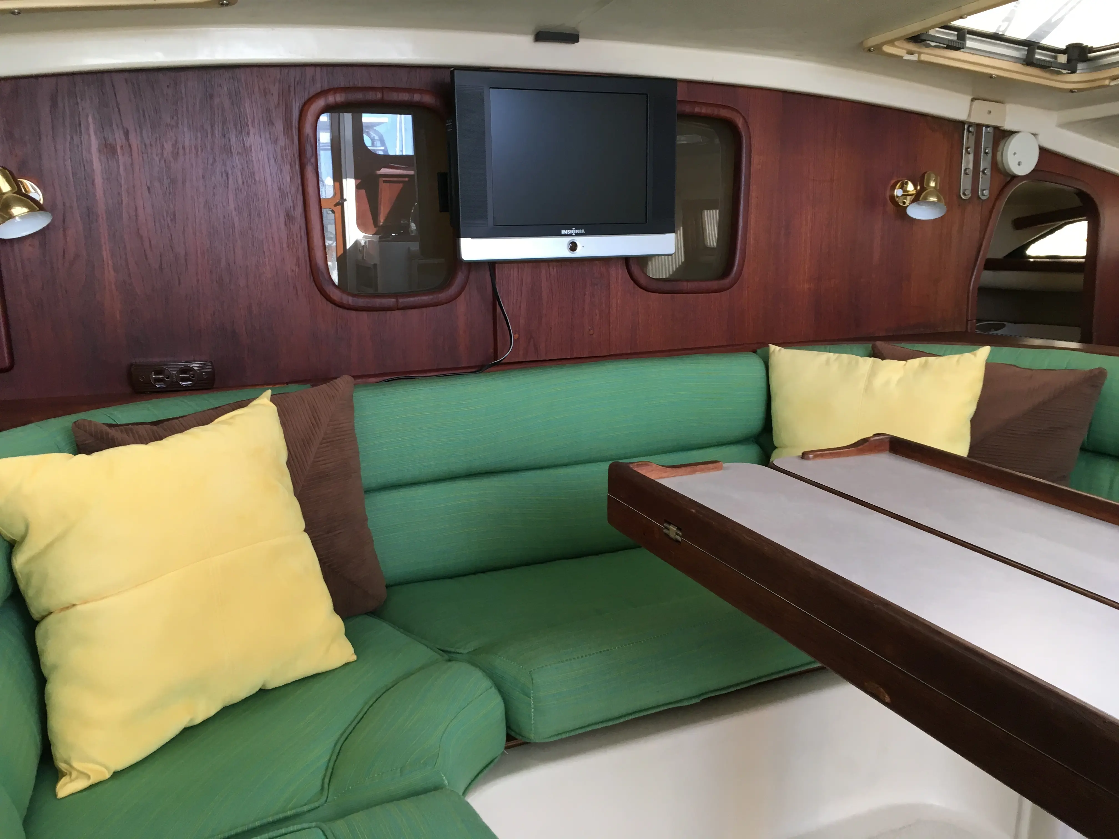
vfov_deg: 48.2
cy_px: 420
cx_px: 560
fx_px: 937
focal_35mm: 29
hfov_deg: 61.7
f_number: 2.2
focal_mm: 4.15
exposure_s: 1/30
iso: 32
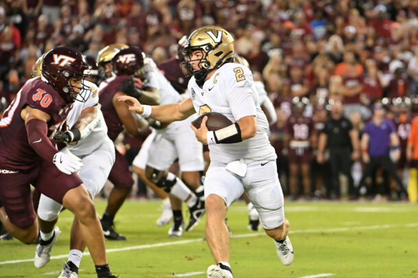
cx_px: 209
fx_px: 2437
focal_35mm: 210
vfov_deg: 6.5
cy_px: 139
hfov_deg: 9.8
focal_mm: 210
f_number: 4
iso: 6400
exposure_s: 1/1000
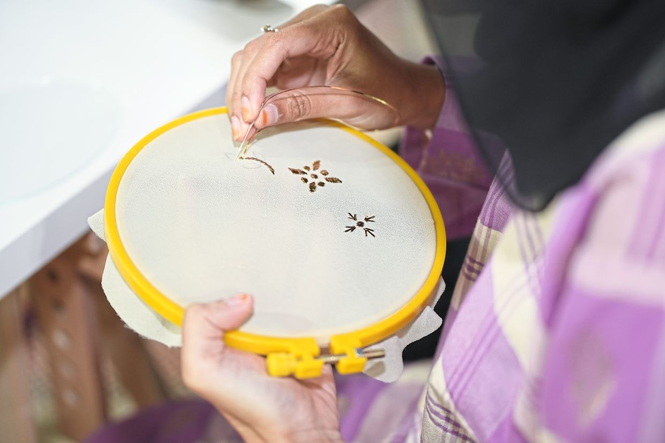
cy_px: 222
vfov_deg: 17.9
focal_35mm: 76
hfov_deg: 26.7
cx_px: 332
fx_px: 1403
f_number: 2.8
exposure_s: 1/200
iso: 1000
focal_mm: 76
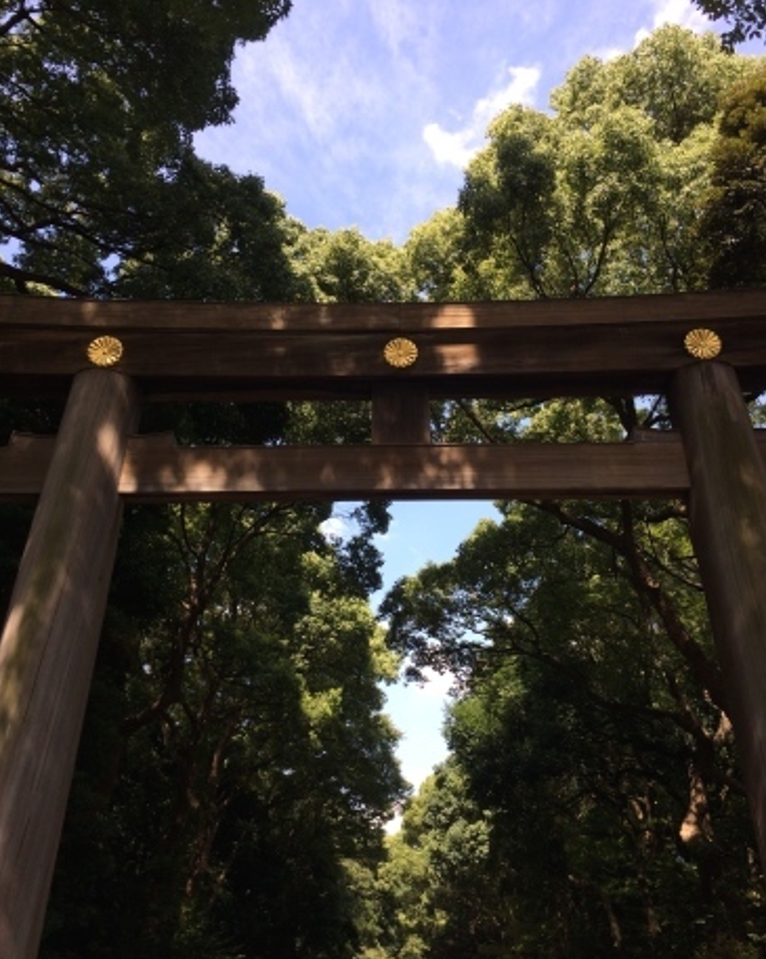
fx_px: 879
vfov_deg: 57.2
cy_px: 466
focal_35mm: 31
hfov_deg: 47.1
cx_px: 381
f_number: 2.2
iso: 32
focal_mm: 4.15
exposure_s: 1/526
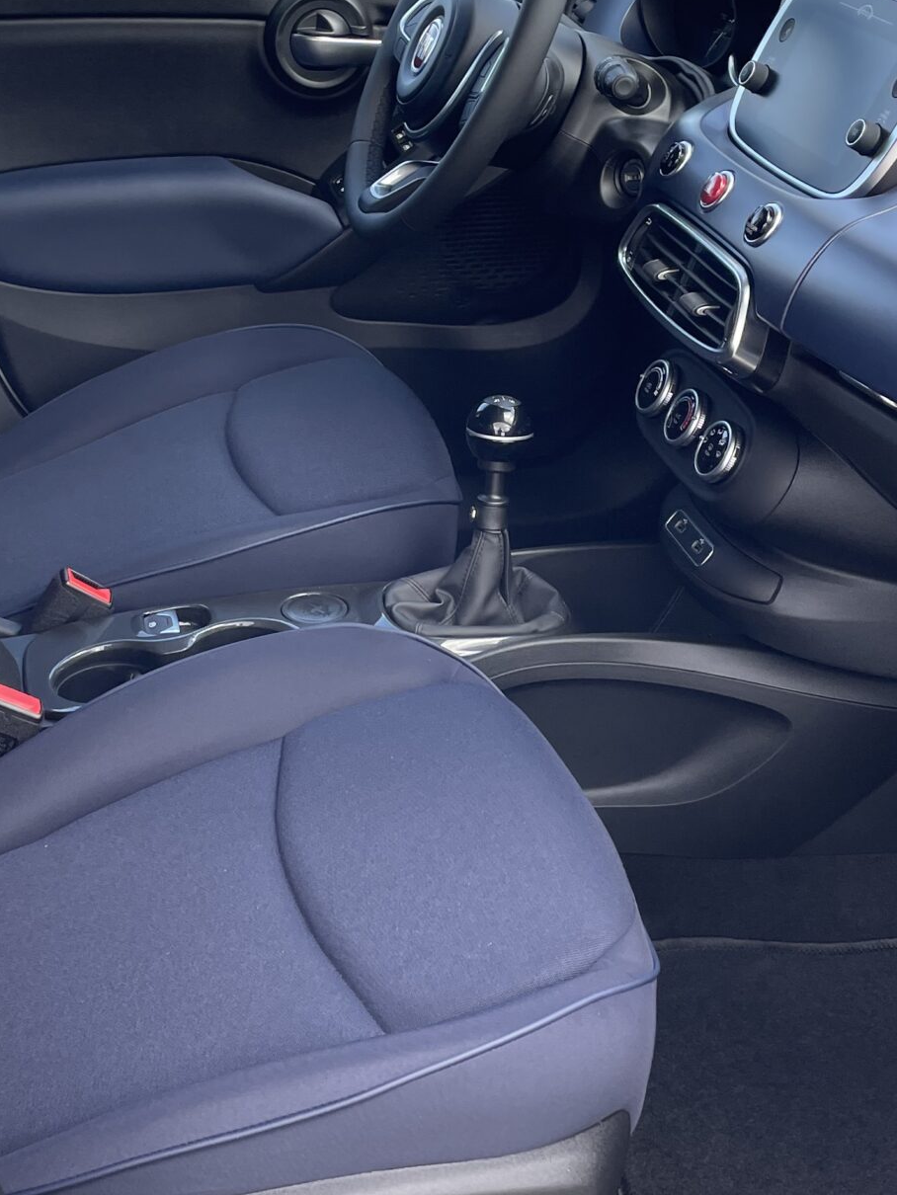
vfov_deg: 34.9
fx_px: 1900
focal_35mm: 55
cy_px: 516
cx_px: 375
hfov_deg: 26.5
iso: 32
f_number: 1.6
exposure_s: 1/261
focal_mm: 4.2
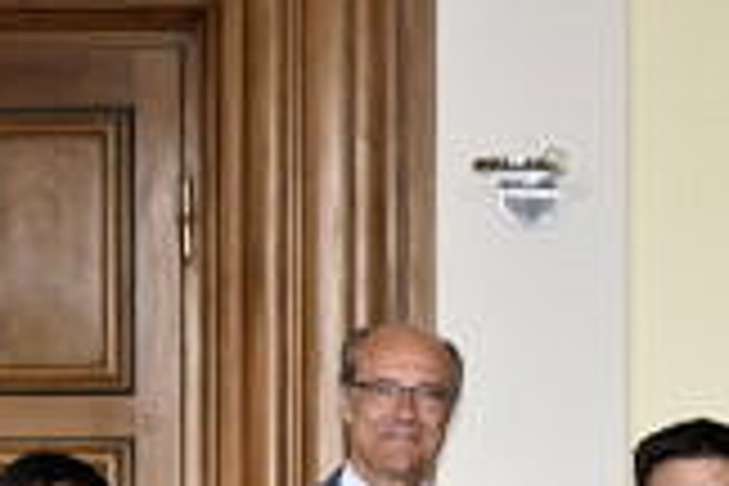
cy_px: 603
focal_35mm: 136
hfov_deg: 15.0
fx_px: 2754
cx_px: 522
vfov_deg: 9.9
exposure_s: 1/60
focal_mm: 46
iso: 800
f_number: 4
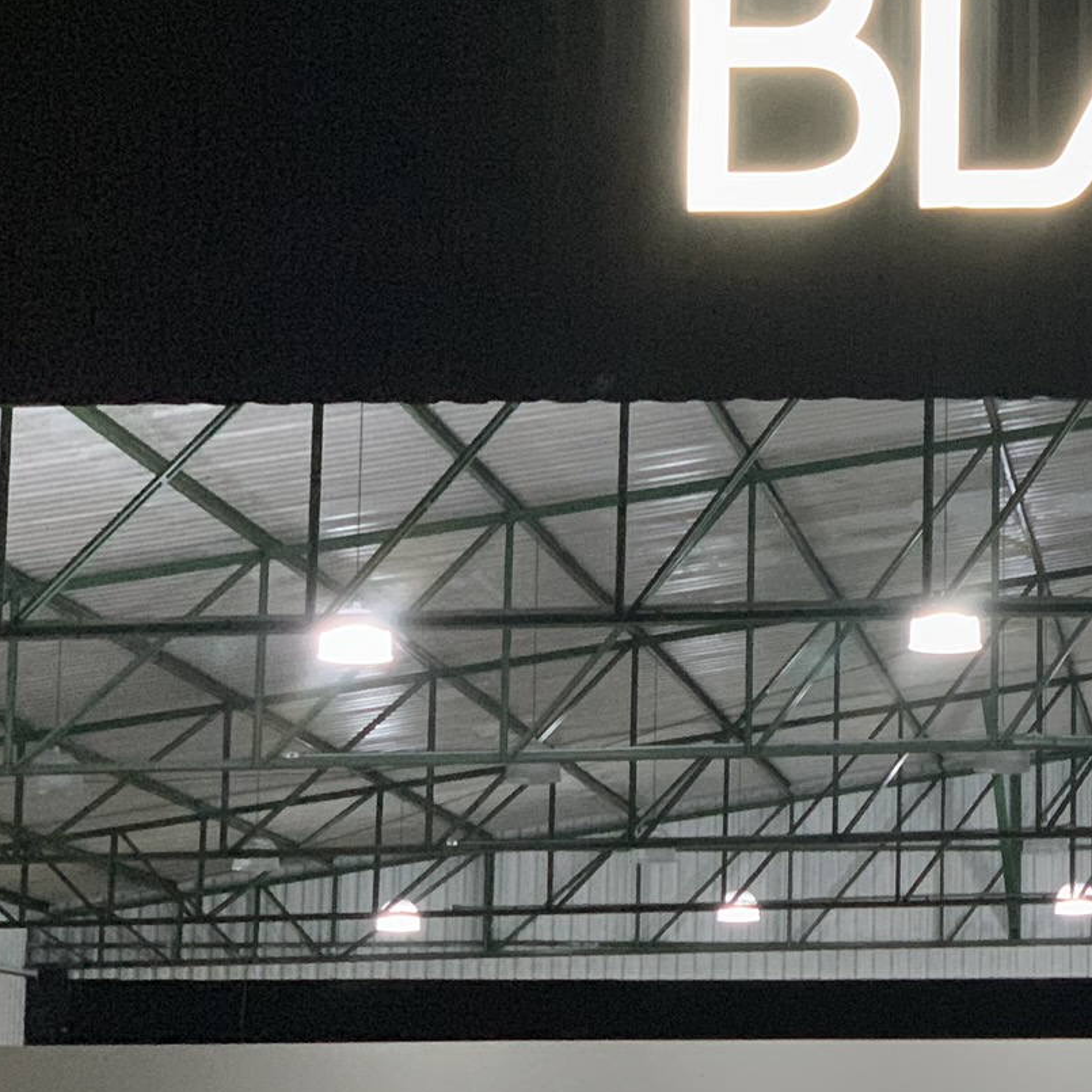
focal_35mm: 117
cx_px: 1182
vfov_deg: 14.9
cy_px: 643
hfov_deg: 14.6
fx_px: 4176
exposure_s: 1/30
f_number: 2.4
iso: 640
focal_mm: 6
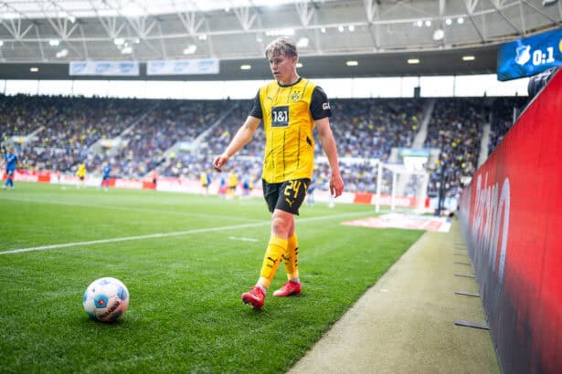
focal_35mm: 35
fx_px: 546
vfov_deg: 37.9
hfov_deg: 54.4
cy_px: 187
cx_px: 281
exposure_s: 1/1600
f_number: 1.2
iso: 360
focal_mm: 35
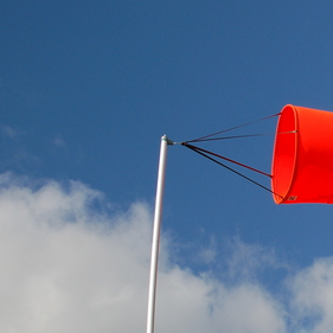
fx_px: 1034
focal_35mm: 95
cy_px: 183
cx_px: 388
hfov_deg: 17.5
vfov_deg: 18.3
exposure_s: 1/250
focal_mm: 30
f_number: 8
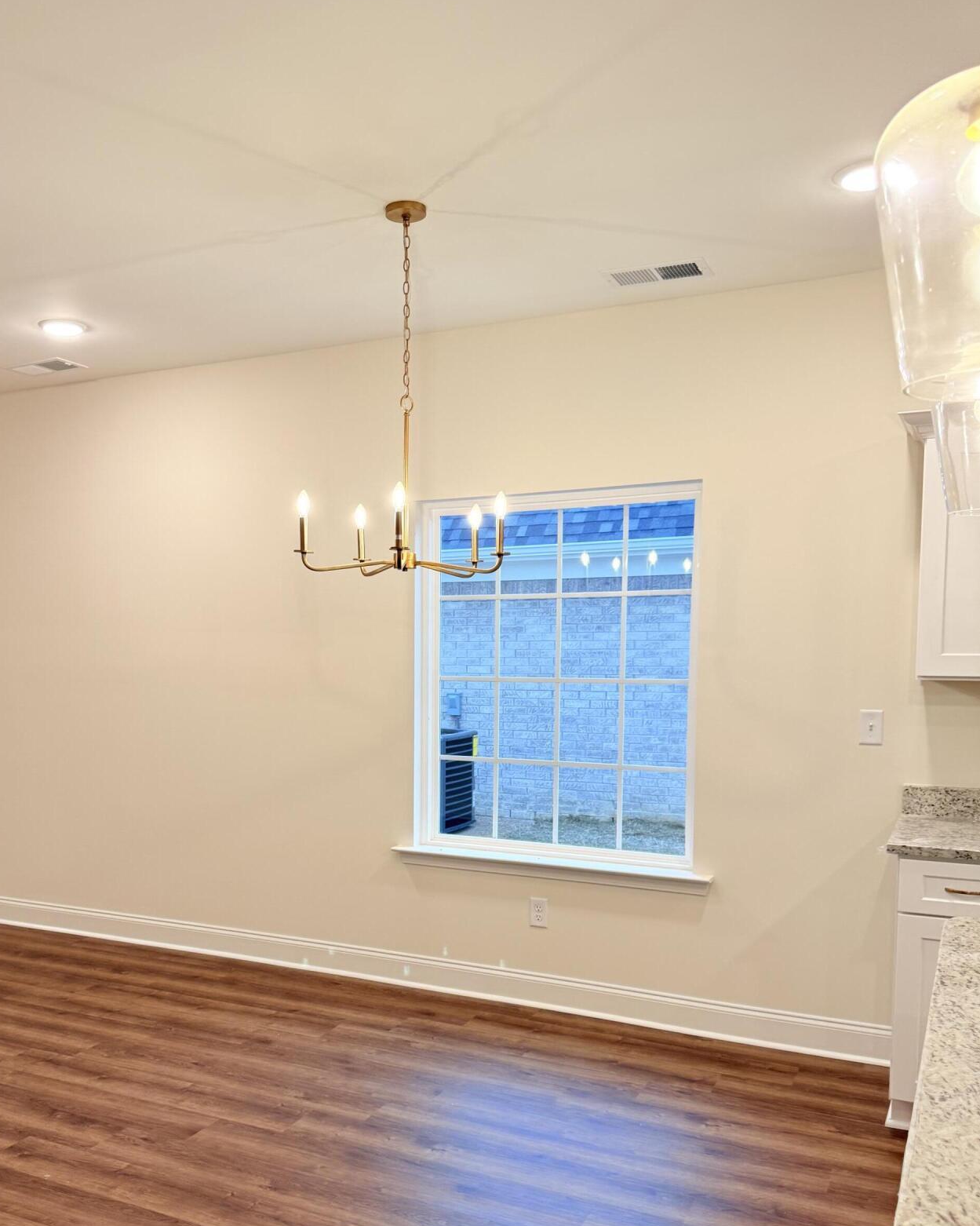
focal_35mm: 30
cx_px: 394
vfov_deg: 58.2
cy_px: 751
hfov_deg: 48.2
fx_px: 1088
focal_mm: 6.76
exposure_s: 1/120
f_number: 1.78
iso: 125
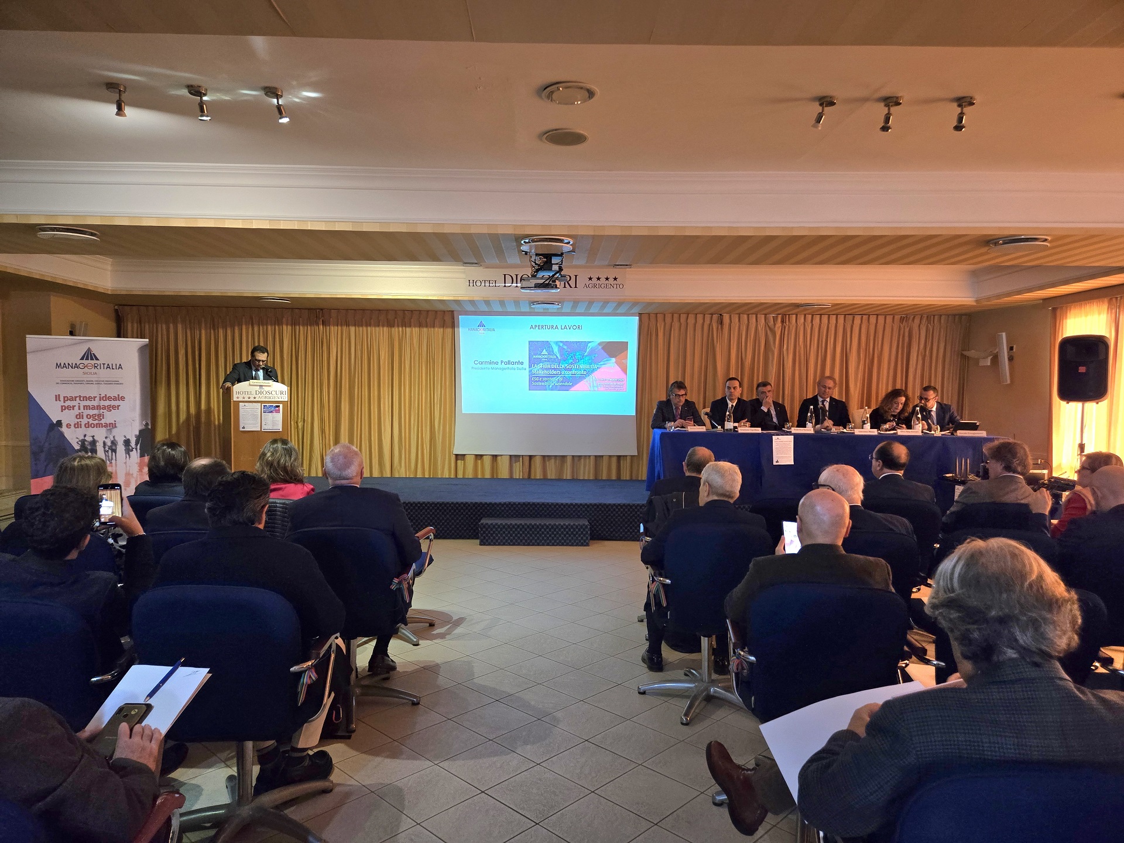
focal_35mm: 23
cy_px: 422
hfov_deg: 73.9
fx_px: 747
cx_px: 562
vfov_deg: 58.9
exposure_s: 1/100
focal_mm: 5.4
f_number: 1.8
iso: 320
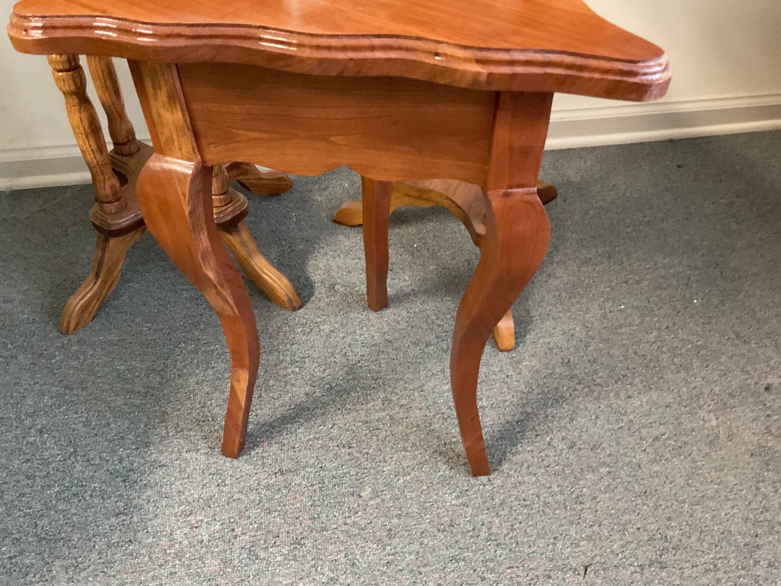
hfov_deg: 61.7
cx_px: 390
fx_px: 654
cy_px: 293
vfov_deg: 48.2
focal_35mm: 29
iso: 400
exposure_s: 1/30
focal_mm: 3
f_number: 1.8
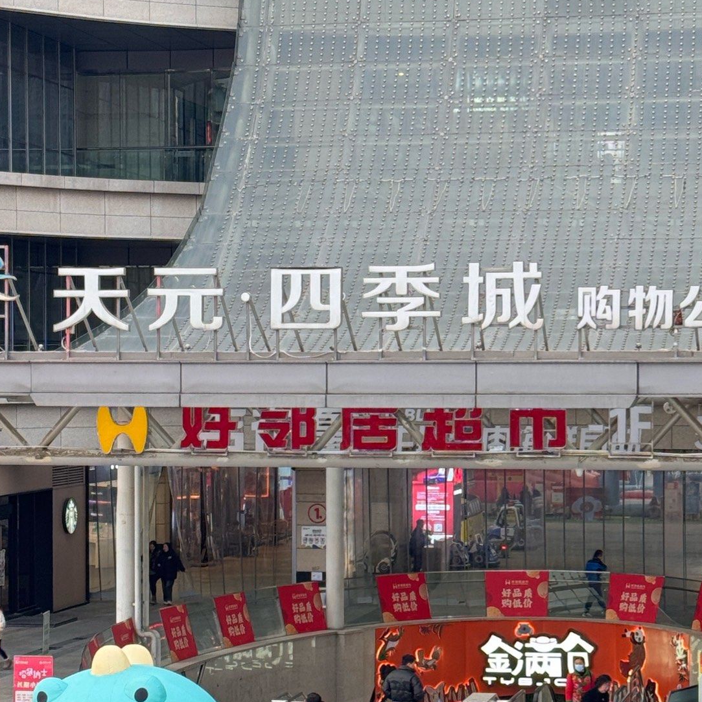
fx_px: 2455
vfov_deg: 16.3
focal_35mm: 107
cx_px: 378
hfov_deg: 16.3
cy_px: 432
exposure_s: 1/100
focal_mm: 6.76
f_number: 1.78
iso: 64
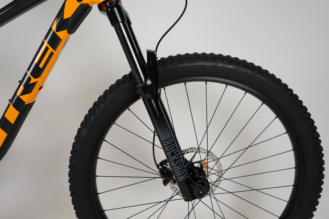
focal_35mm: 30
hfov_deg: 61.9
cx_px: 164
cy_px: 110
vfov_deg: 43.6
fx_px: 274
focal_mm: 30
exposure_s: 1/200
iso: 640
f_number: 3.5
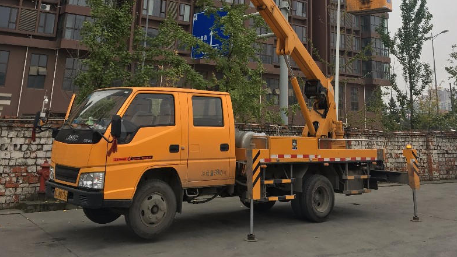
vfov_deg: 25.7
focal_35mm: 43
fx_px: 521
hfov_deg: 47.3
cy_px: -26
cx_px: 231
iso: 25
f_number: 2.2
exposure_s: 1/310
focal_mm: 4.15
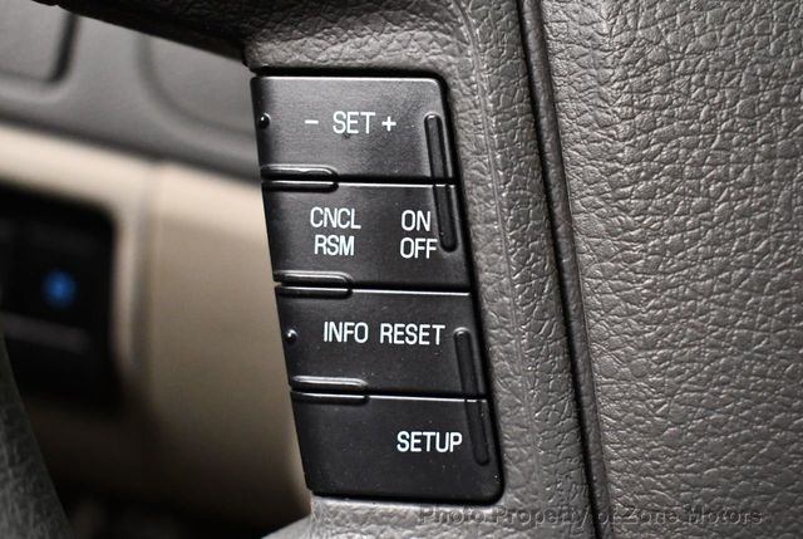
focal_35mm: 56
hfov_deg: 35.6
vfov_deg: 24.3
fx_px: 1251
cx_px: 402
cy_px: 270
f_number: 4.2
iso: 3200
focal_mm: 28
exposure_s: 1/60
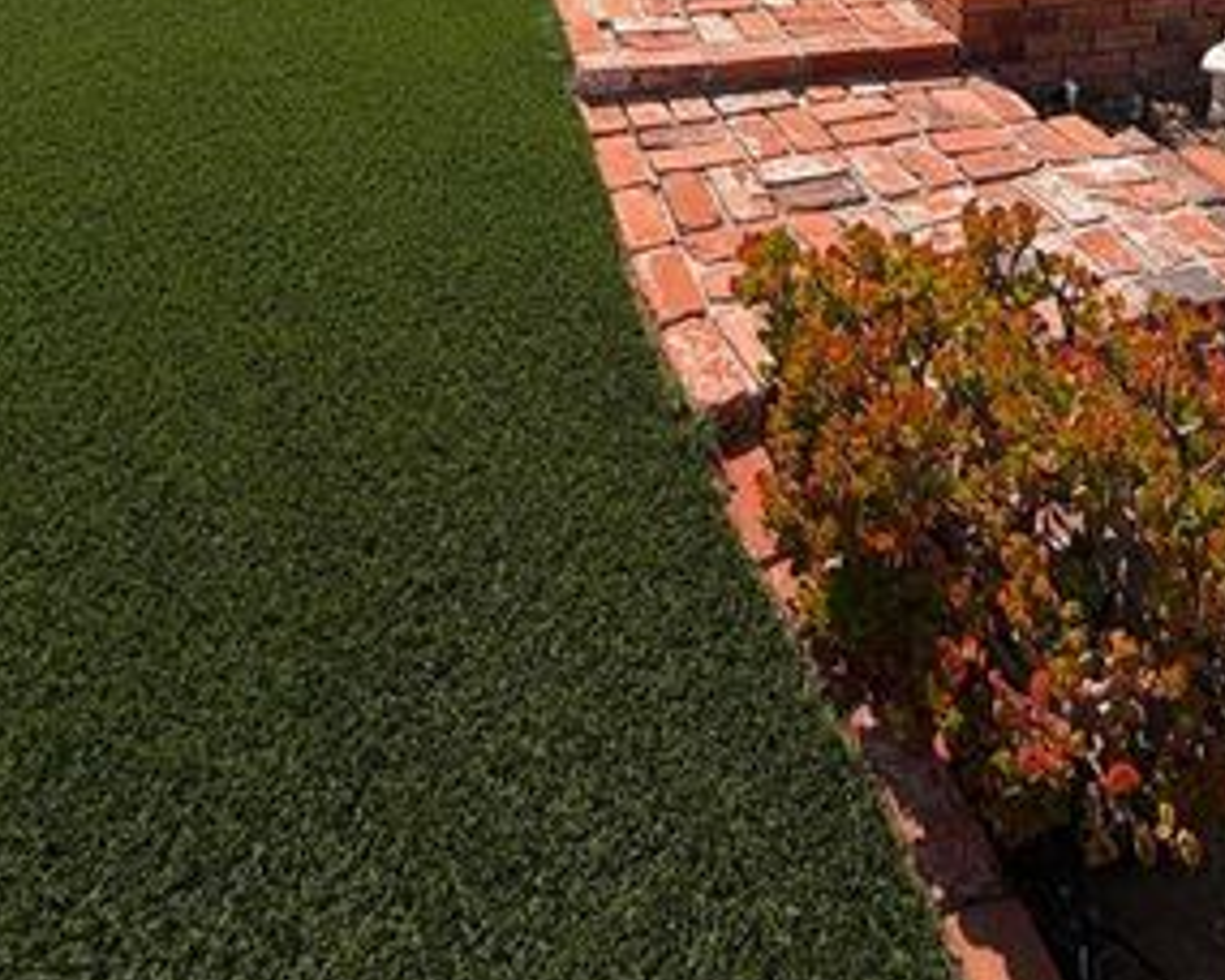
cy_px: -406
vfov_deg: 30.8
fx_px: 1160
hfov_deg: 55.0
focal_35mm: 32
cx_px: 769
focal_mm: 2.22
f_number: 2.2
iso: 20
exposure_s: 1/1211
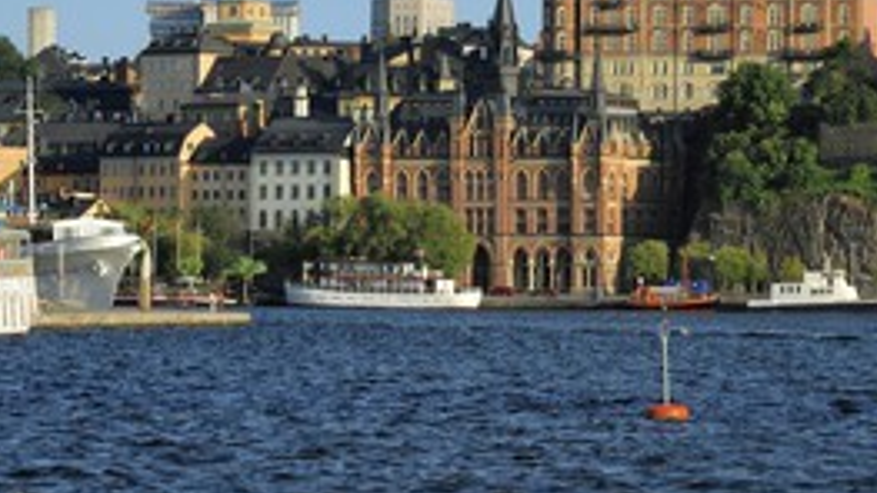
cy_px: 113
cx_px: 515
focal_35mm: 226
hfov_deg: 9.5
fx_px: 5256
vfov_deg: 5.4
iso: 100
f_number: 8.5
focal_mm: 90
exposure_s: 1/250
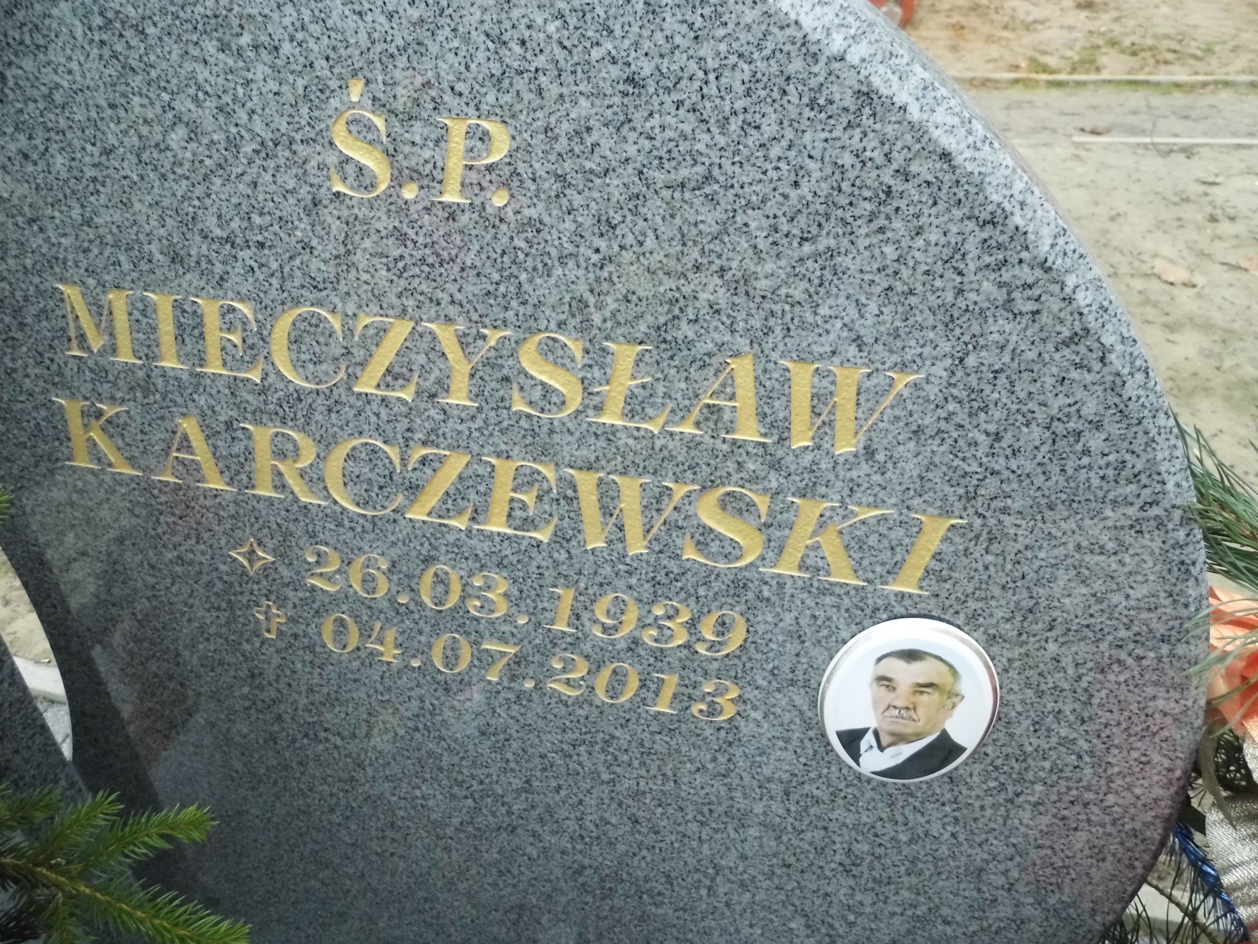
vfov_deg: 54.9
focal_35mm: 25
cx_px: 629
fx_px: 909
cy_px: 472
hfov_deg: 69.4
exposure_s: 1/60
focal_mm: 4.5
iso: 400
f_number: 3.1
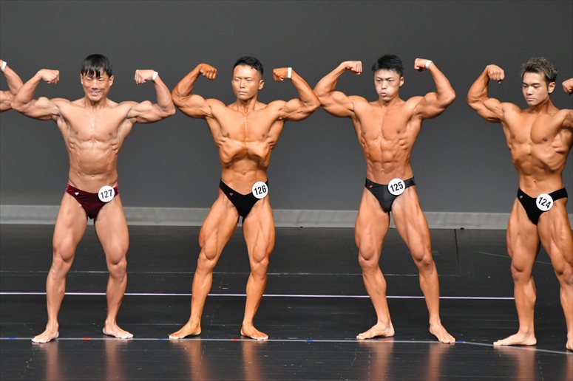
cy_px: 190
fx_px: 4773
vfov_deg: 4.6
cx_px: 286
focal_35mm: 300
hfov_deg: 6.9
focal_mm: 200
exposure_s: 1/400
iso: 5000
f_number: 5.6
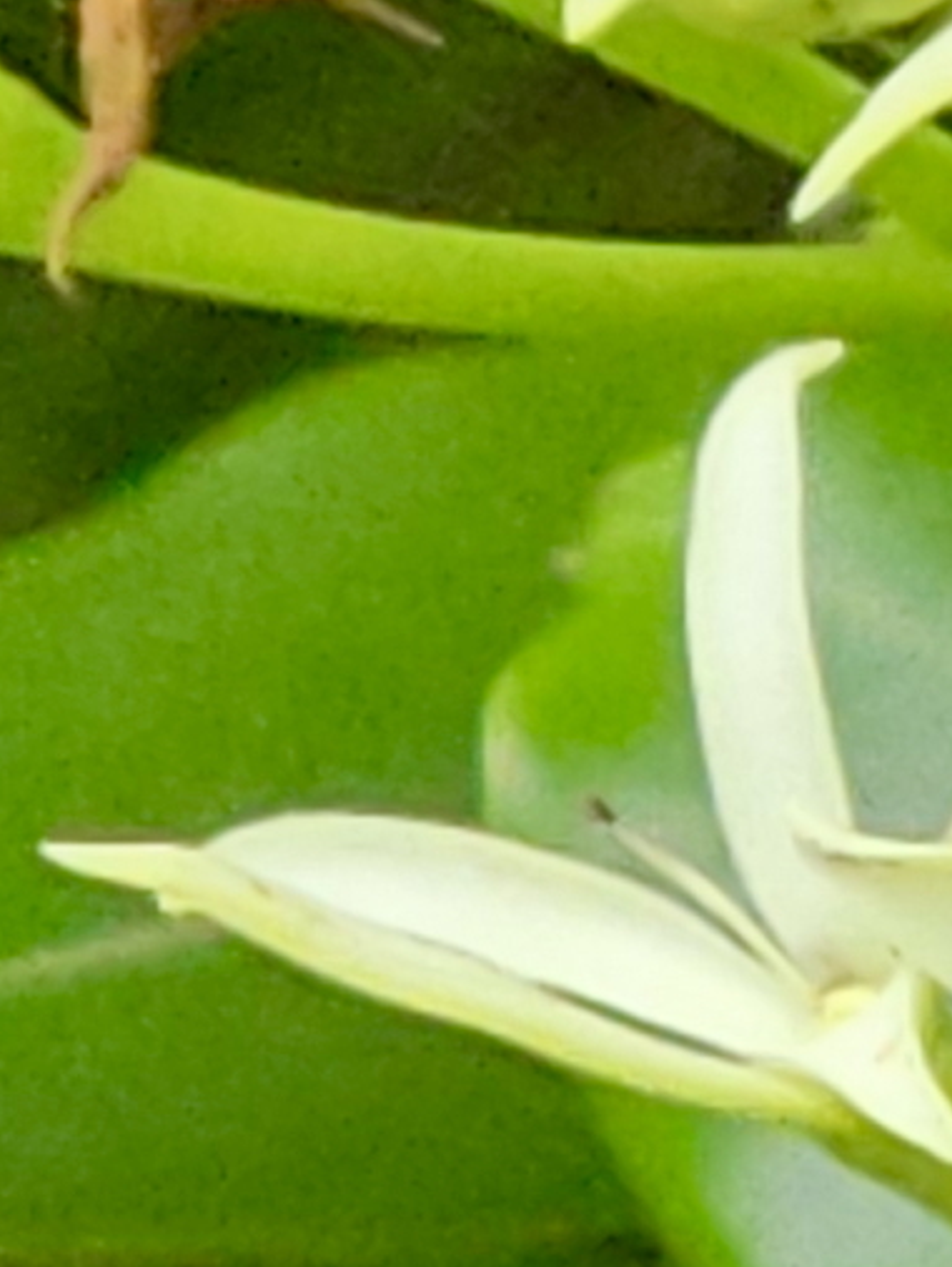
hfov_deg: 2.7
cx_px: 1791
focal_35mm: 545
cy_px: 333
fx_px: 19968
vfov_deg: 3.6
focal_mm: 7.9
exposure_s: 1/285
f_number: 2.4
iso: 50
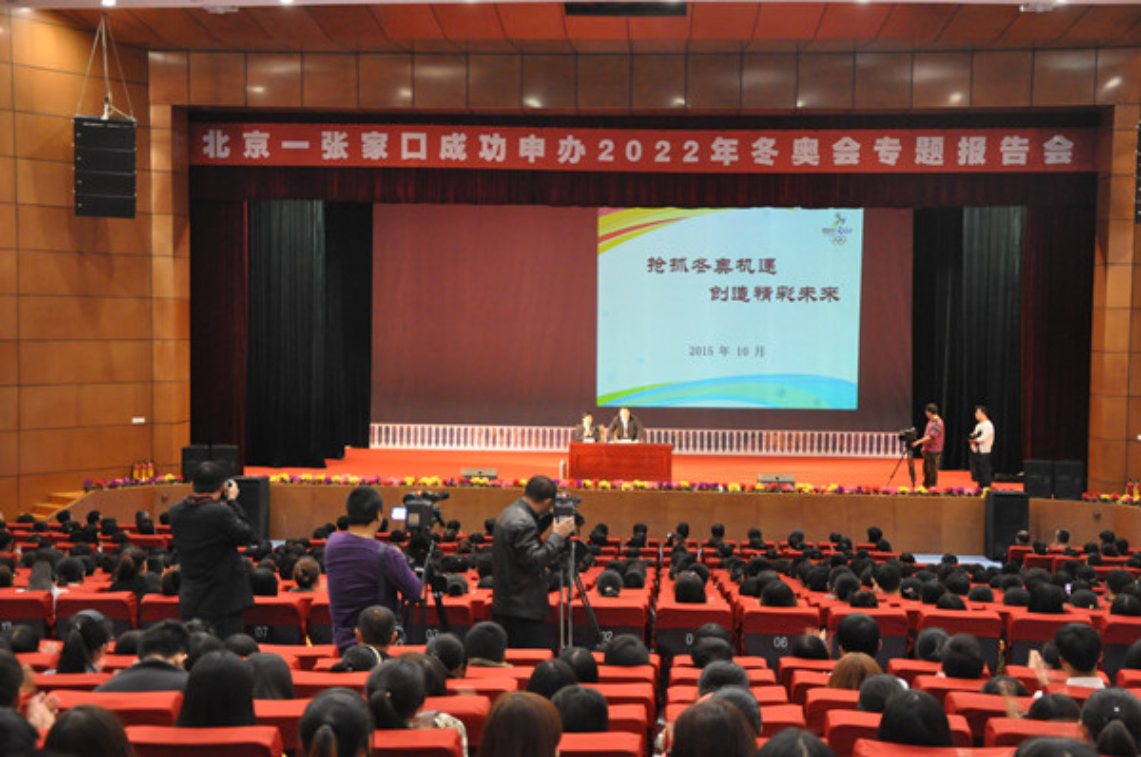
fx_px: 1661
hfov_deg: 37.9
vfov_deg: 25.7
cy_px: 378
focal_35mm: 52
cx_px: 570
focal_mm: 35
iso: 2000
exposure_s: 1/20
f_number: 4.5
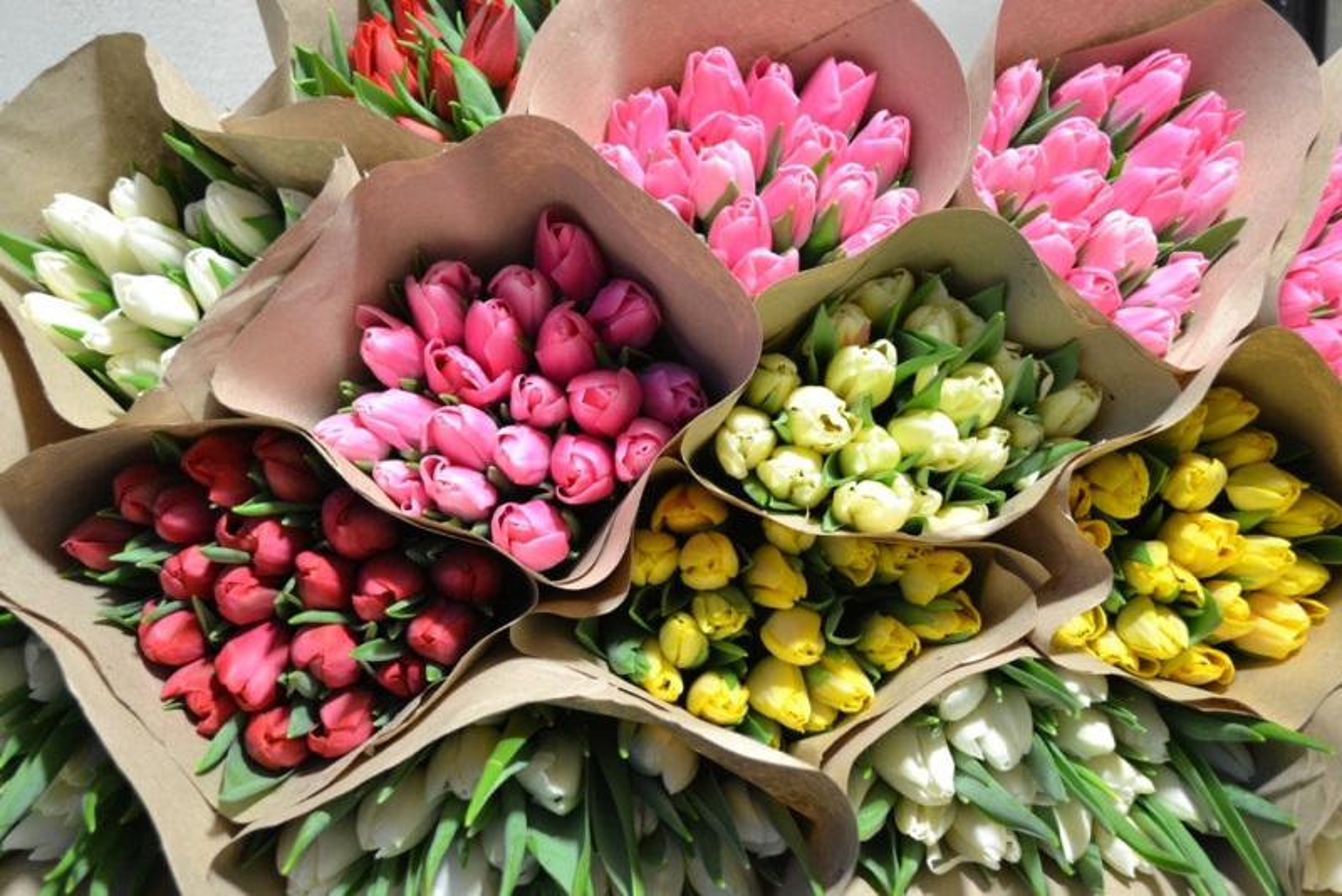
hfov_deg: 46.4
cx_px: 671
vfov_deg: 31.9
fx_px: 1566
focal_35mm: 42
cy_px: 448
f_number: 4.5
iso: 800
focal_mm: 28
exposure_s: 1/20
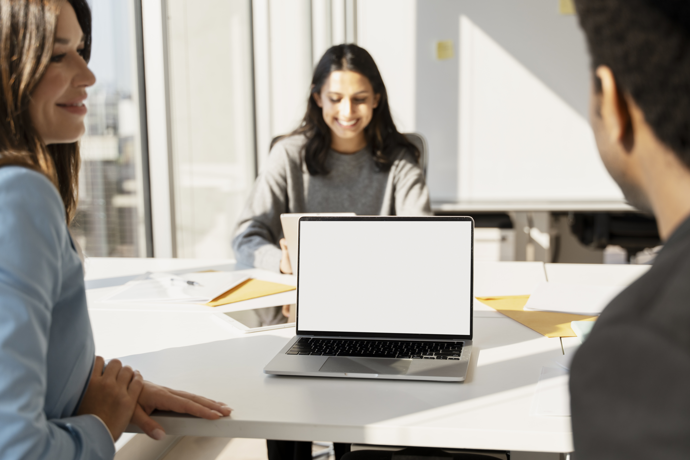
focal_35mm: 48
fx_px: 920
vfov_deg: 28.1
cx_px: 345
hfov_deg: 41.1
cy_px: 230
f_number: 2.8
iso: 200
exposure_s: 1/500
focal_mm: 48
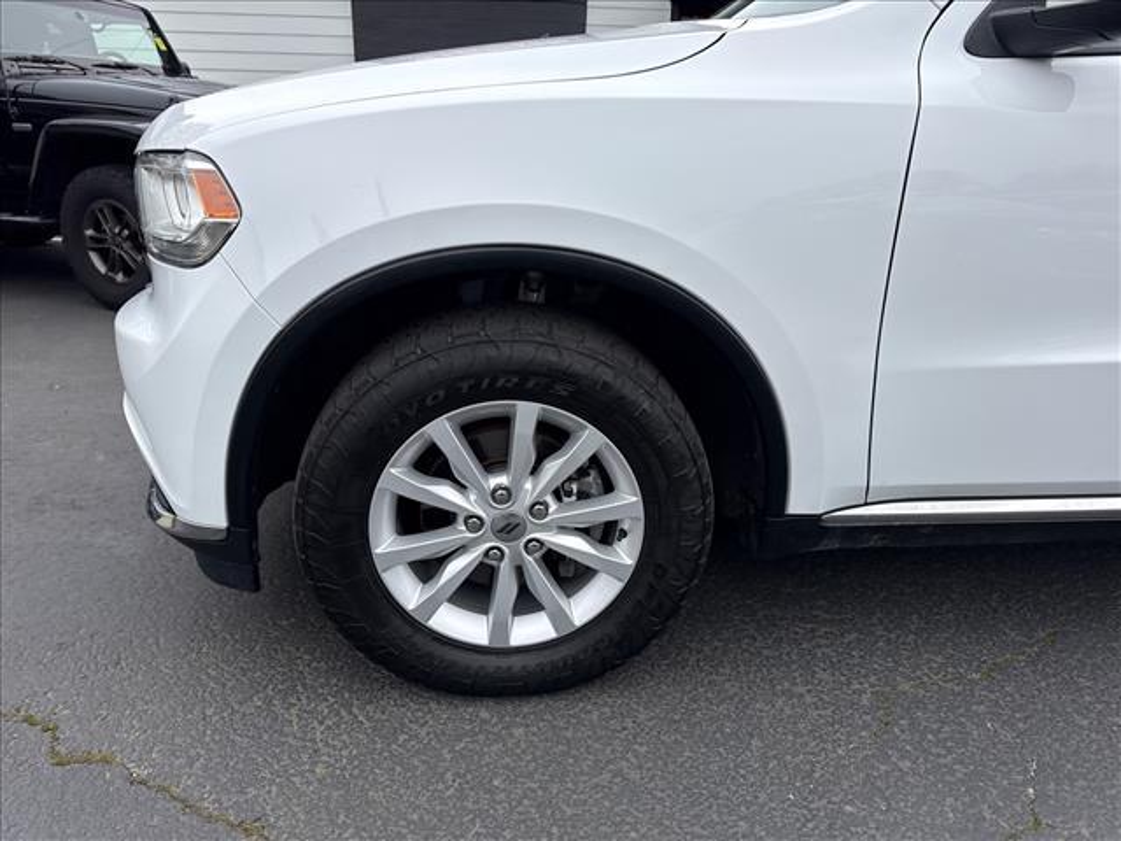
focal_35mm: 24
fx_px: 777
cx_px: 560
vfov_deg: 56.8
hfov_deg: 71.6
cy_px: 420
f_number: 1.78
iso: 80
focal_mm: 6.76
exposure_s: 1/1770
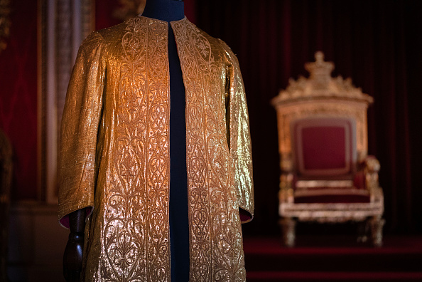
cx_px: 211
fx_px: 645
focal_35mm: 55
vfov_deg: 24.6
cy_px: 141
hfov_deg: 36.2
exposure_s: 1/1250
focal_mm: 55
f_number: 1.8
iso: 3200
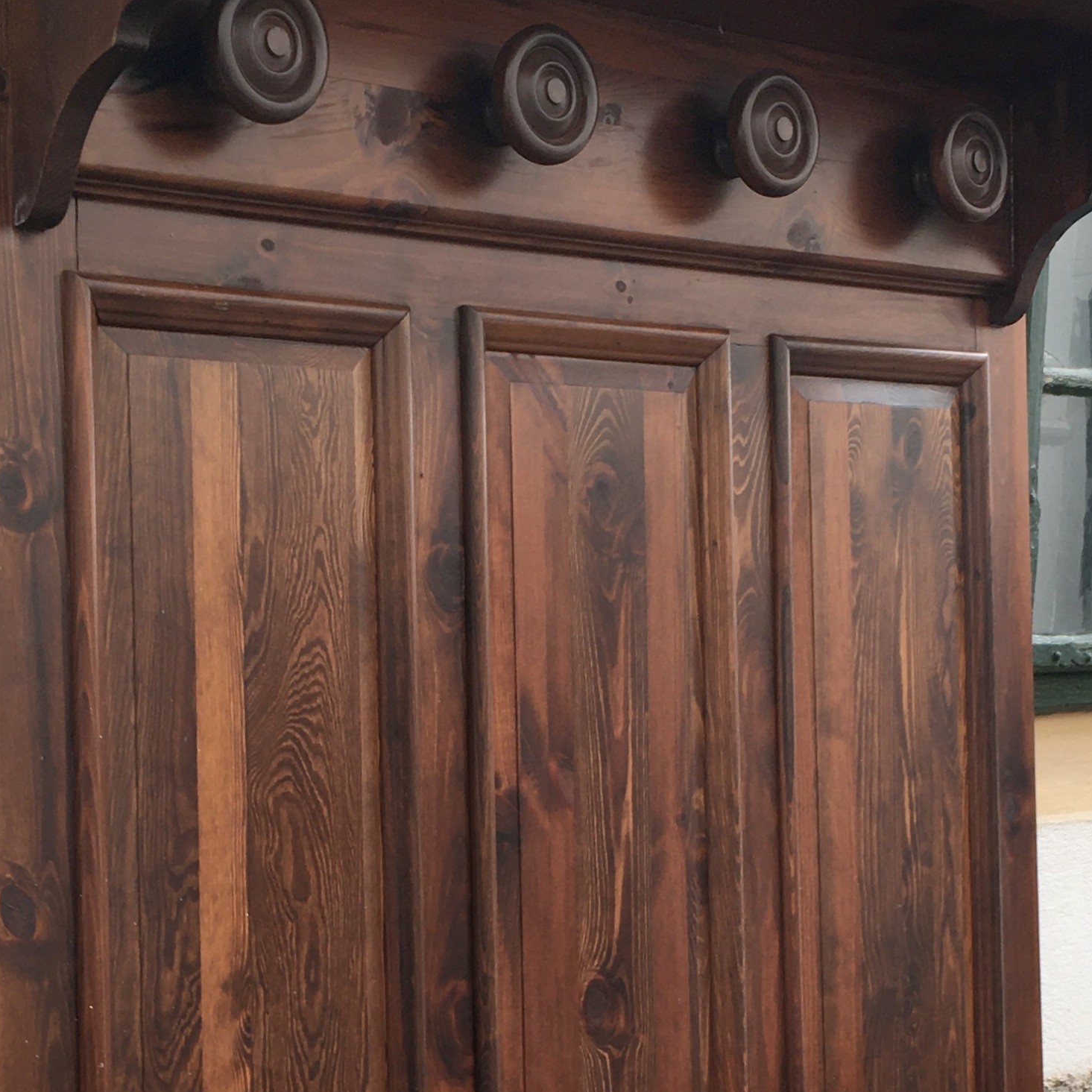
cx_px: 546
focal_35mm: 35
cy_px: 446
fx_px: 1249
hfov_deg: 47.2
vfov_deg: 47.0
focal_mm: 4.15
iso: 25
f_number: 2.2
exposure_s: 1/100
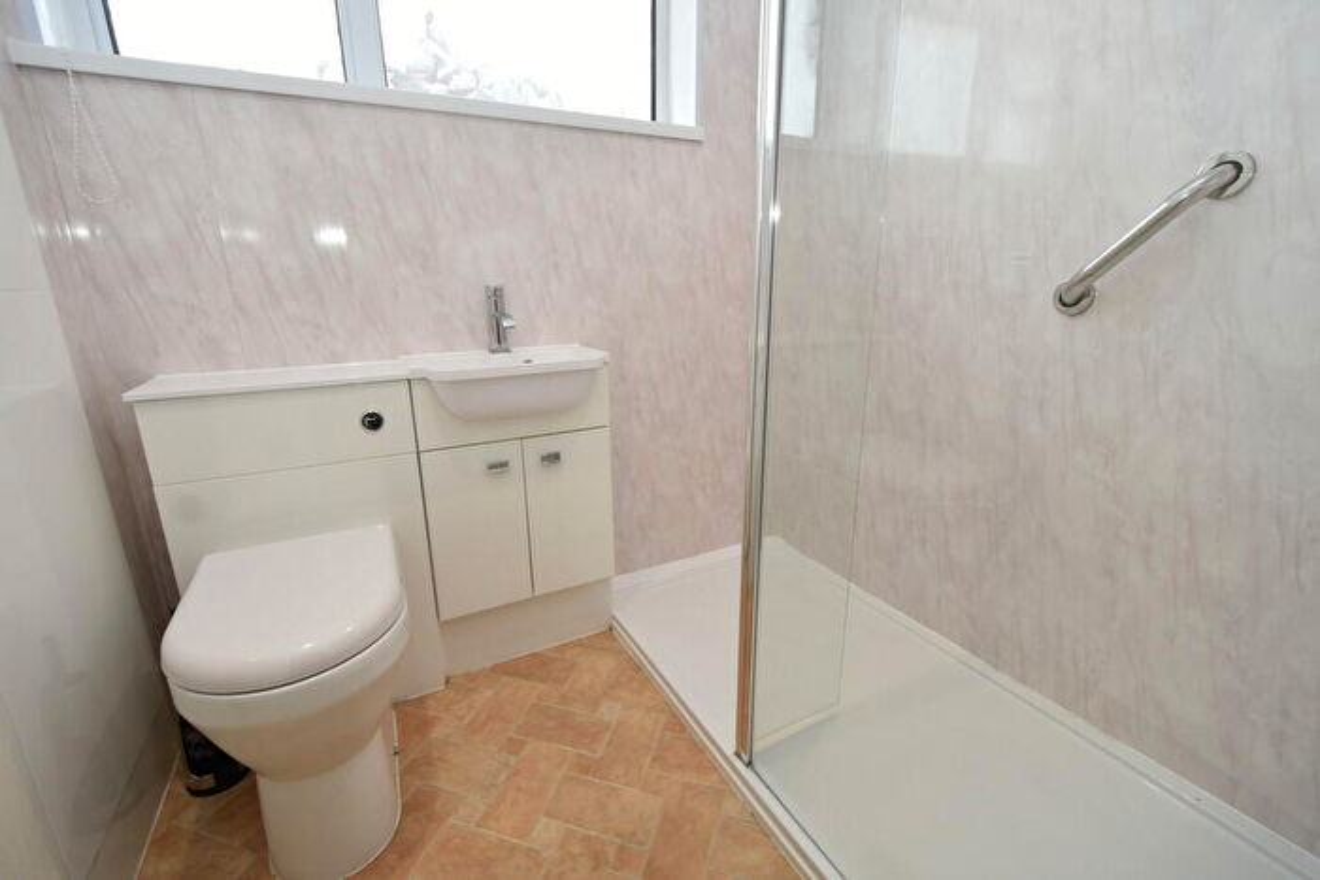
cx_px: 660
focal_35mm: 15
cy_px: 440
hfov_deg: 100.4
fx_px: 550
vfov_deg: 77.4
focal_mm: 10
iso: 200
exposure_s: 1/80
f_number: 4.5
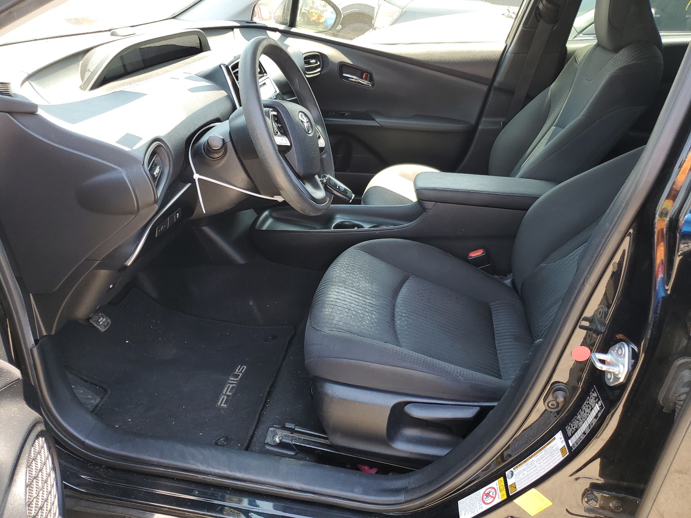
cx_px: 346
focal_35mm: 26
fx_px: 519
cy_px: 259
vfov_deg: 53.1
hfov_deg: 67.3
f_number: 1.5
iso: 50
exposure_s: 1/179
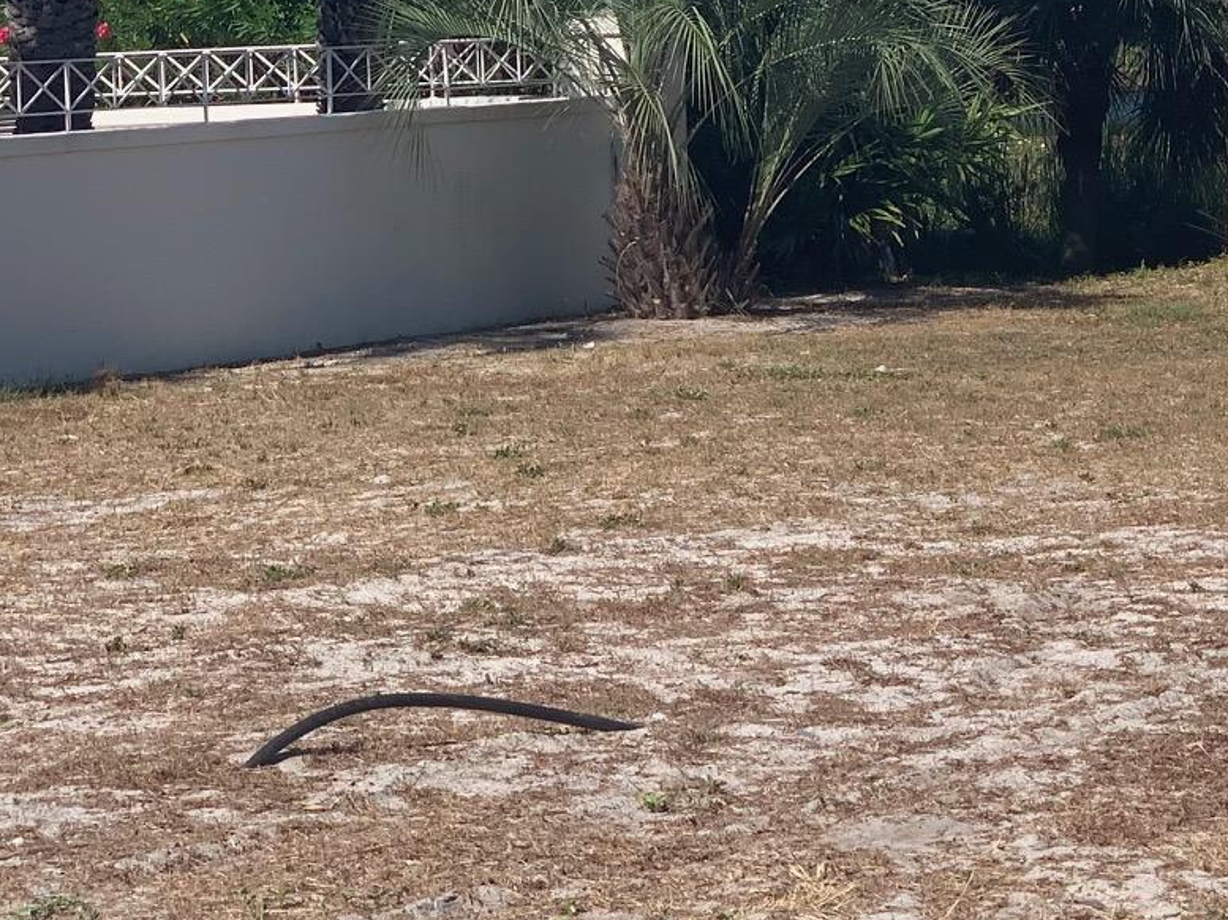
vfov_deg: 10.8
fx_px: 4787
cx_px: 1102
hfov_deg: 14.5
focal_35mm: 135
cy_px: -142
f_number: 2.4
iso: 16
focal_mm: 6
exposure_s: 1/1332
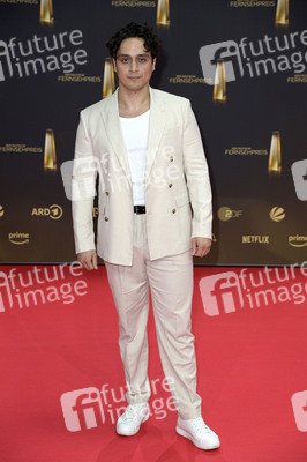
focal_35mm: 78
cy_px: 231
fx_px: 999
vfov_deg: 26.0
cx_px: 154
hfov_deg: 17.5
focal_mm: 78
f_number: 5
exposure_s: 1/250
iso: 1000
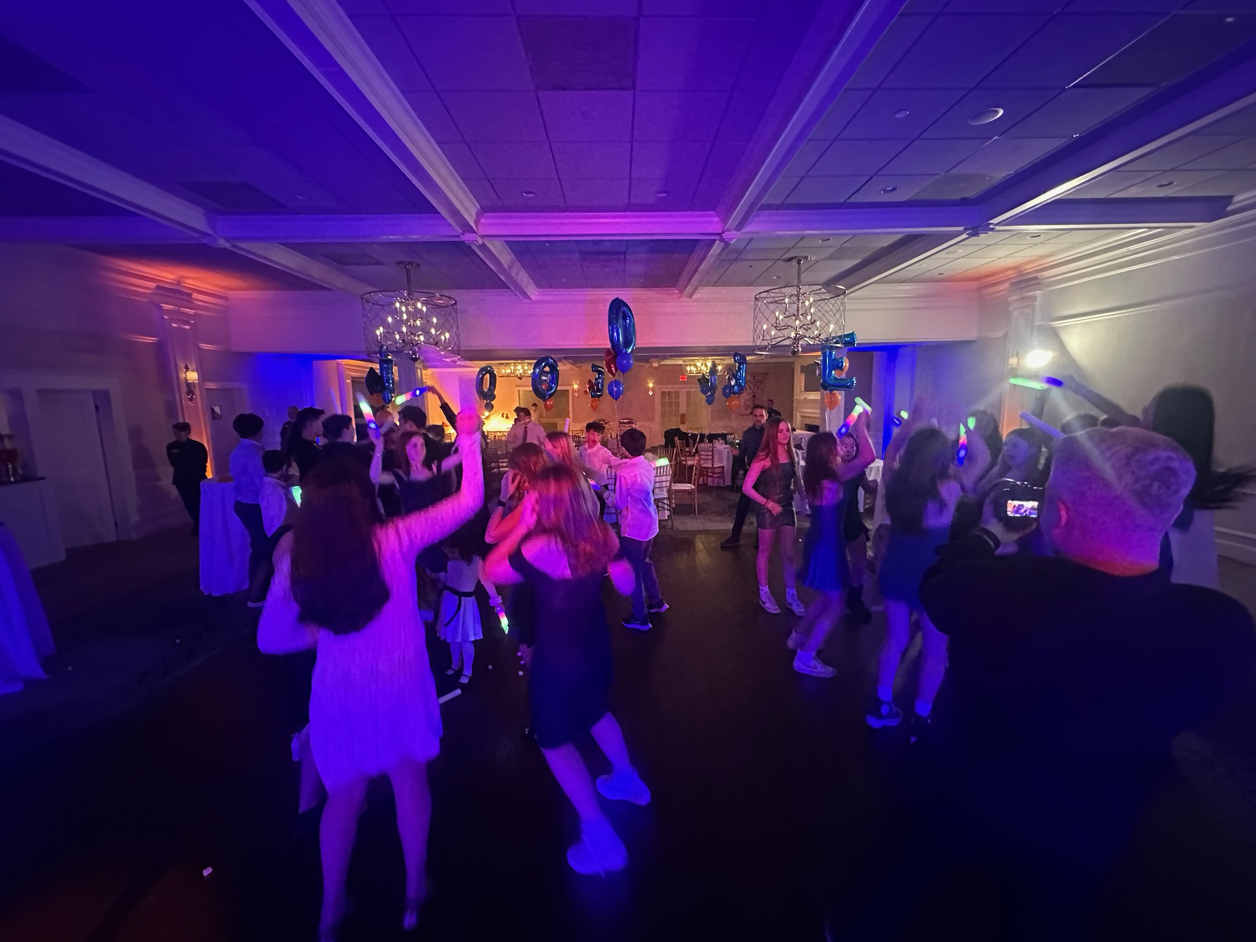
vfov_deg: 85.7
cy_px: 471
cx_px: 628
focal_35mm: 14
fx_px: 508
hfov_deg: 102.1
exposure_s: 1/40
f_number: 2.2
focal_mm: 2.22
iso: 1250
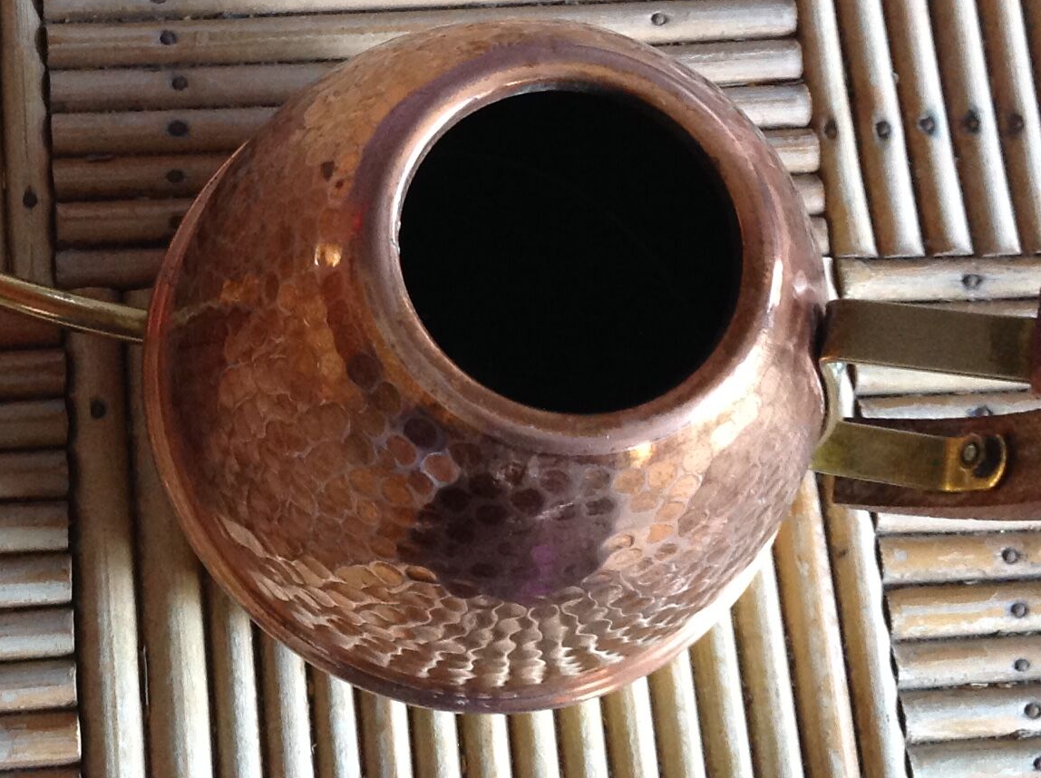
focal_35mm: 79
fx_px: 2373
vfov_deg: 18.5
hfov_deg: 24.3
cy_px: 161
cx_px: 202
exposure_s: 1/15
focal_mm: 4.28
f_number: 2.4
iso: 200
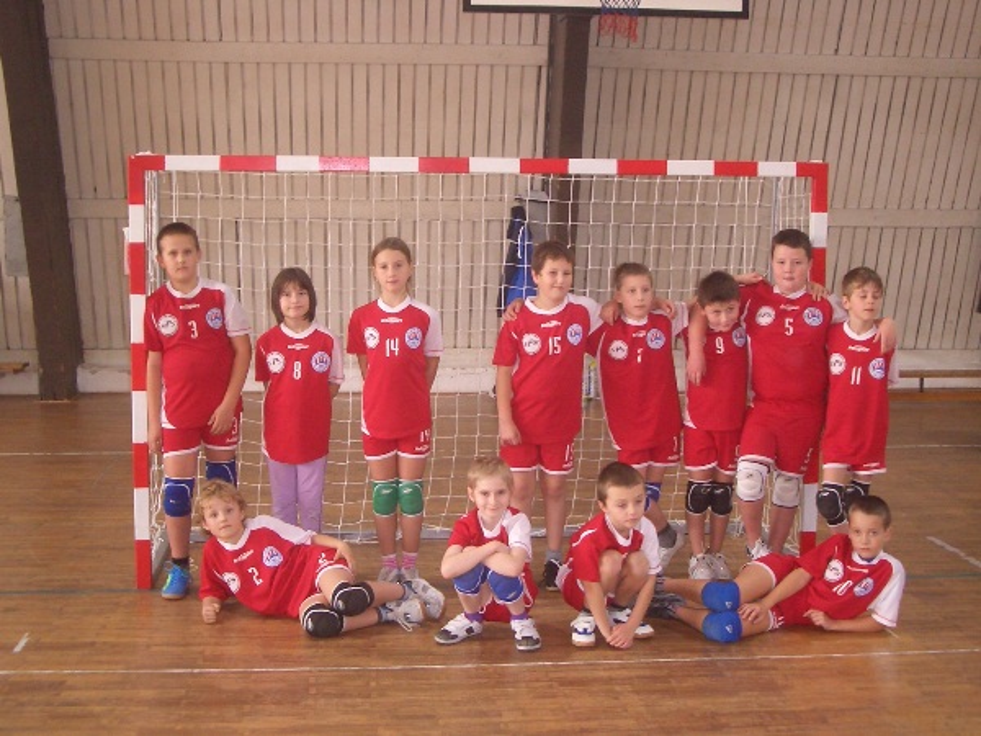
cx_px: 490
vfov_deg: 29.7
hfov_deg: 38.9
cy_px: 368
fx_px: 1389
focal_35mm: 49
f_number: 3.1
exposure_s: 1/60
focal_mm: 8.2
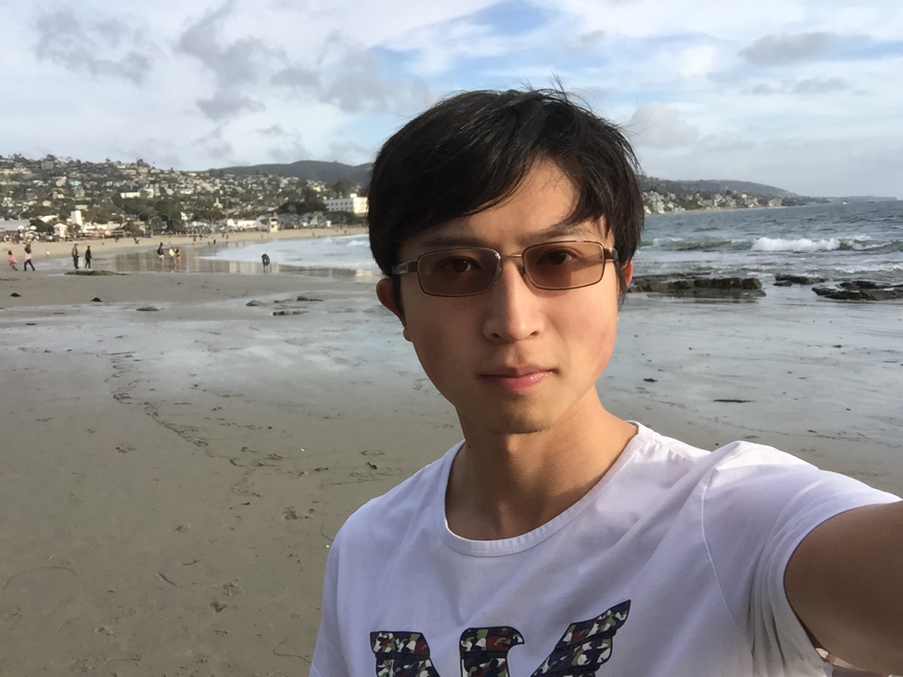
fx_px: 809
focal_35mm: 31
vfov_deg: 45.4
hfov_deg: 58.4
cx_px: 452
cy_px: 338
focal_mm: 2.65
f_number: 2.2
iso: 32
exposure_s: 1/962
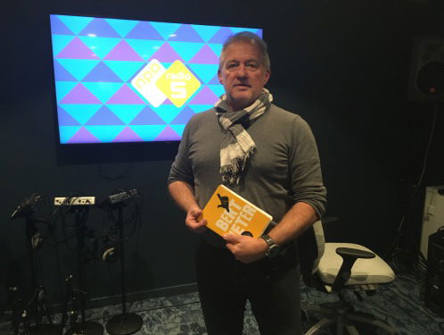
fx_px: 373
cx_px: 222
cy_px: 168
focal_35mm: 29
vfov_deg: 48.3
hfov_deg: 61.6
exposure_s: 1/25
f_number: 2.2
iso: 200
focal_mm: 4.15
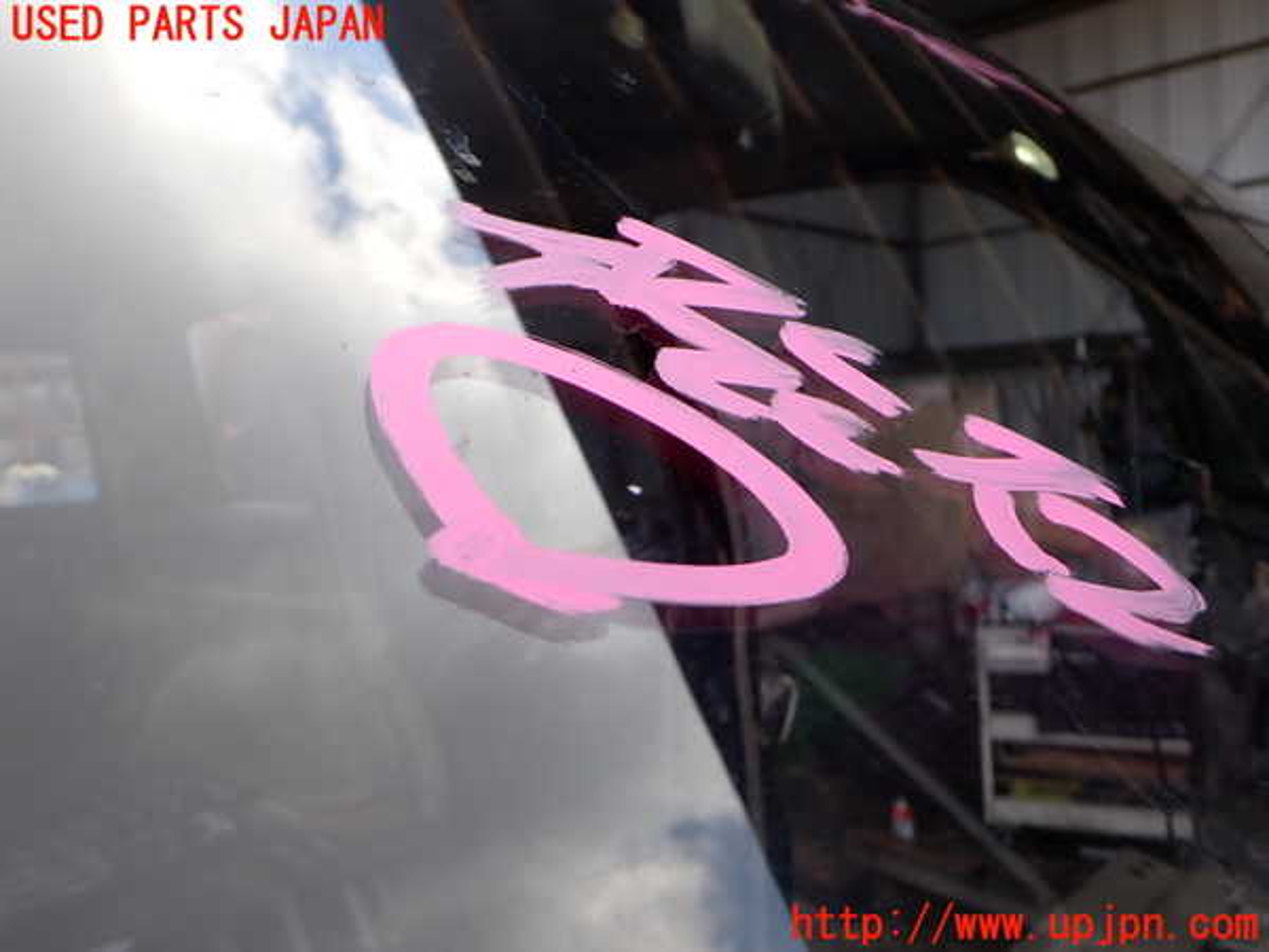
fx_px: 1100
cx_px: 634
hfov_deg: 60.0
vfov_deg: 46.8
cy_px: 476
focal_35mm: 30
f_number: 3.2
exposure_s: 1/250
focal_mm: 5.4
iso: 100
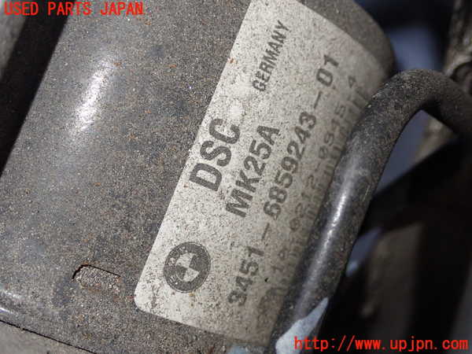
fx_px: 845
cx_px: 236
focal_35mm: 62
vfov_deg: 23.7
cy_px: 177
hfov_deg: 31.2
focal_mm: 11.09
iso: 500
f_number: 3.6
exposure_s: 1/60
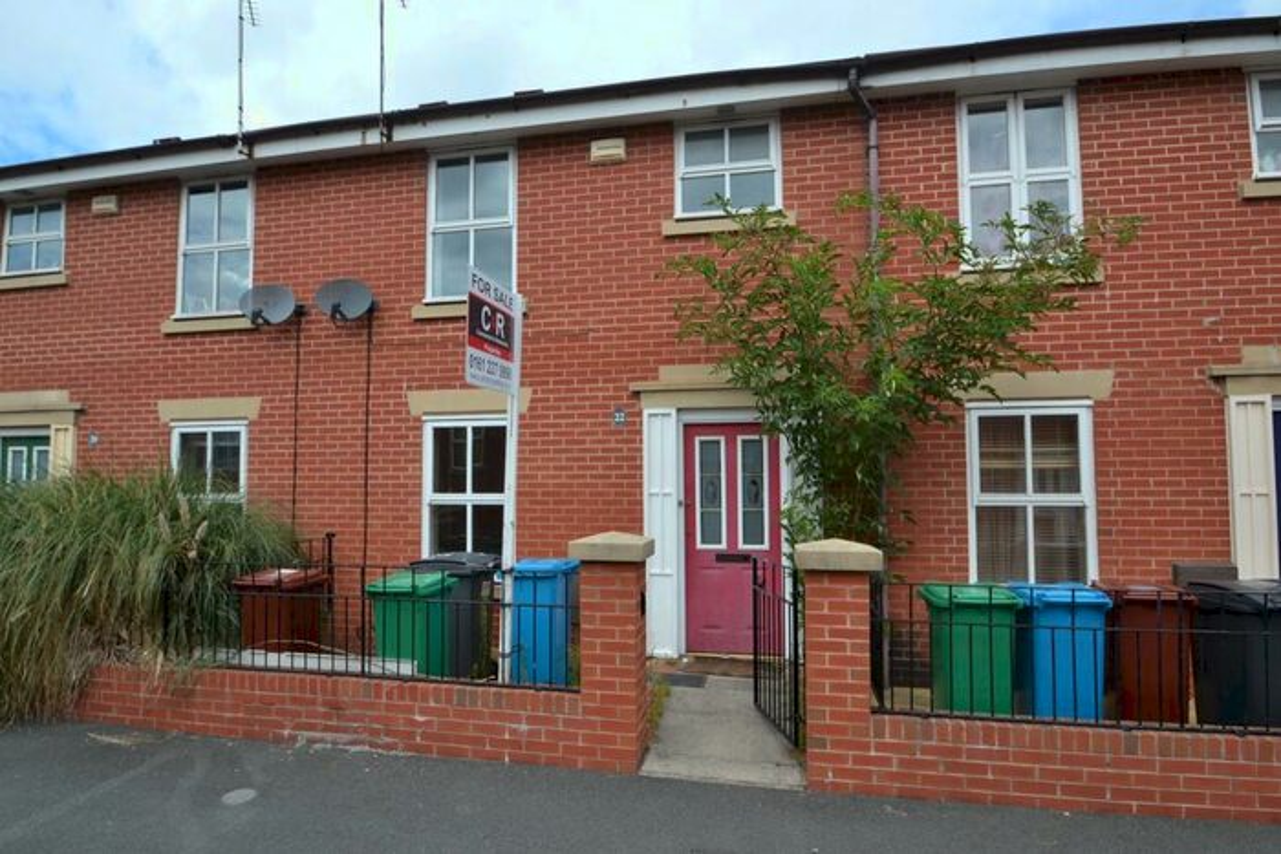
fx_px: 641
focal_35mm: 18
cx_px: 640
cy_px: 427
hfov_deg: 90.0
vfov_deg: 67.4
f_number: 7.1
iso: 100
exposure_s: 1/200
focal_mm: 12
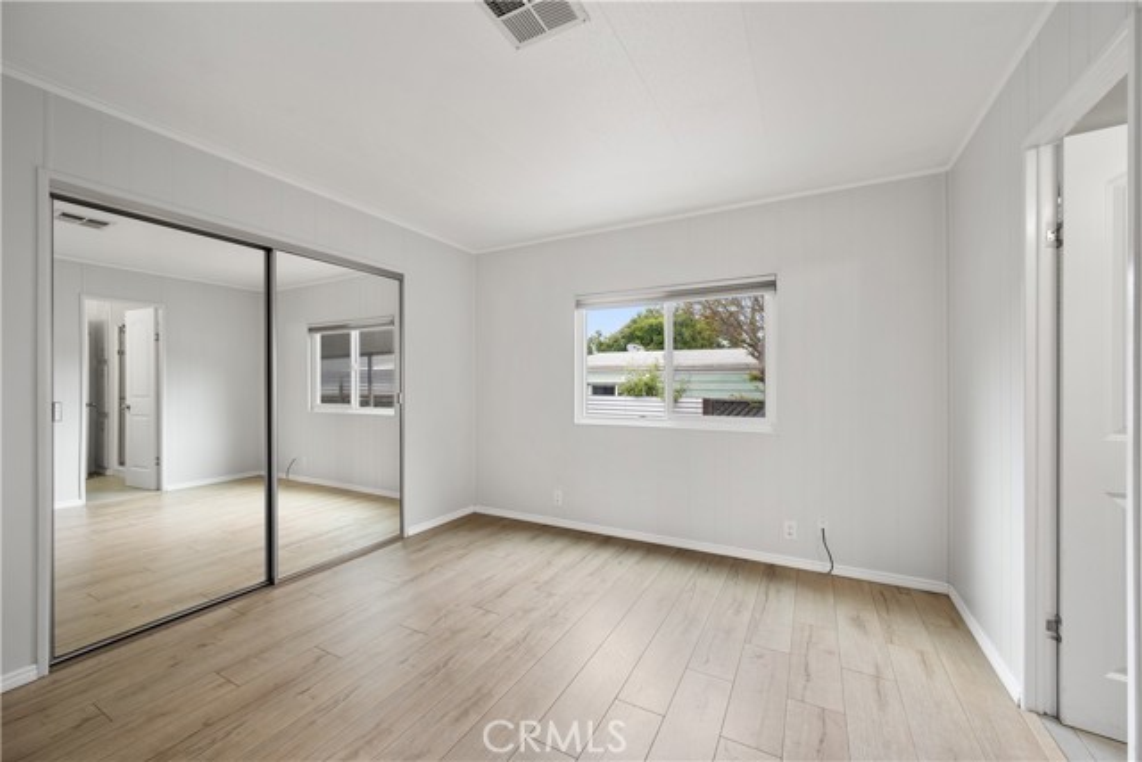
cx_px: 571
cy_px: 381
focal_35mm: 14
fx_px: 444
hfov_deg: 104.2
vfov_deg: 81.2
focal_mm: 14
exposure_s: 1/4
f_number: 8
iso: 100
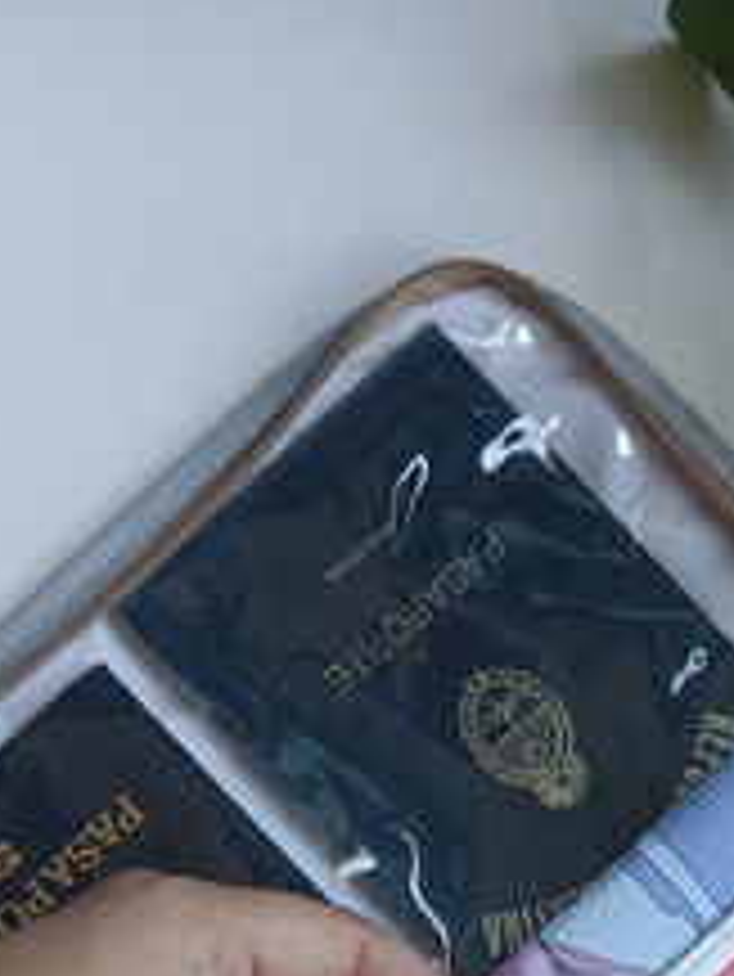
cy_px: 1181
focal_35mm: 64
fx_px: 1808
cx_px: 576
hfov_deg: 22.7
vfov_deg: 26.7
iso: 100
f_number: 1.8
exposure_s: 1/50
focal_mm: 3.98
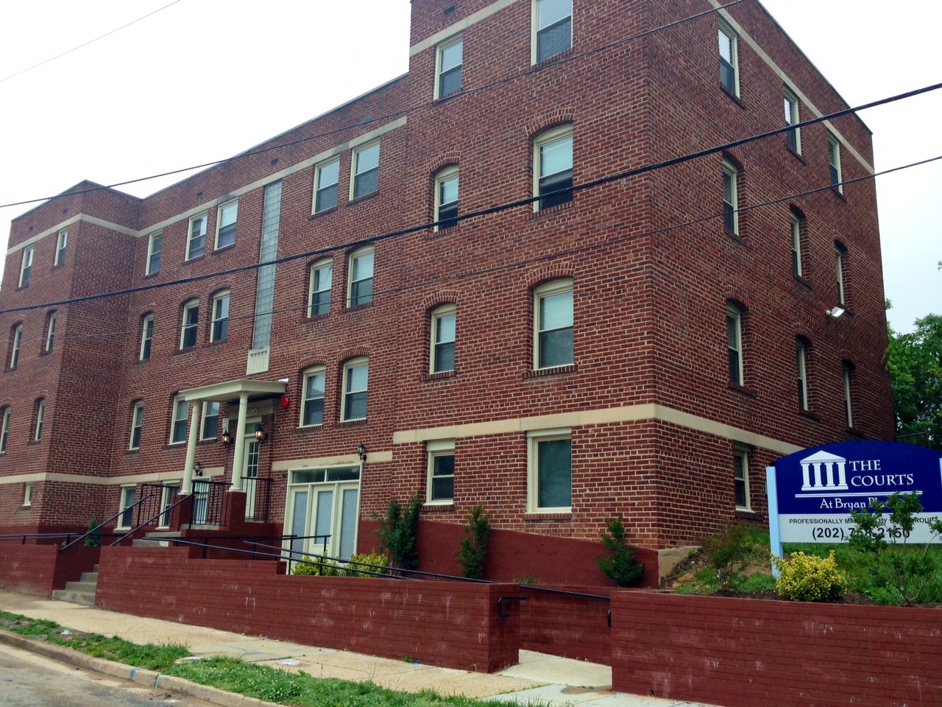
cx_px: 471
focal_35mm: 33
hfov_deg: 55.4
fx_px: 898
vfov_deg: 42.9
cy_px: 354
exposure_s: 1/240
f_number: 2.4
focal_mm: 4.12
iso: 50
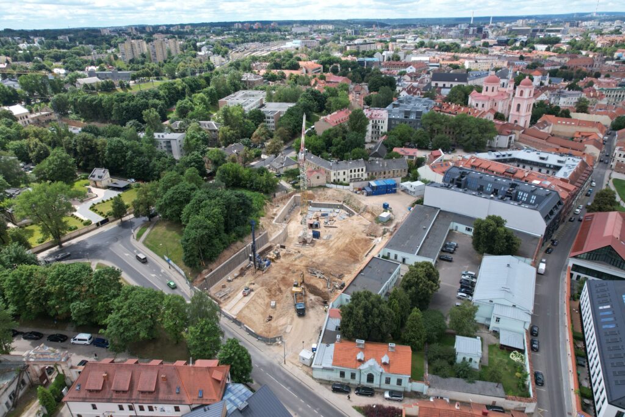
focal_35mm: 22
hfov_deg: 78.6
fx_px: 382
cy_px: 208
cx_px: 312
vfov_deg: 57.2
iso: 100
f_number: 2.8
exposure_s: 1/1000
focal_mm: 8.38
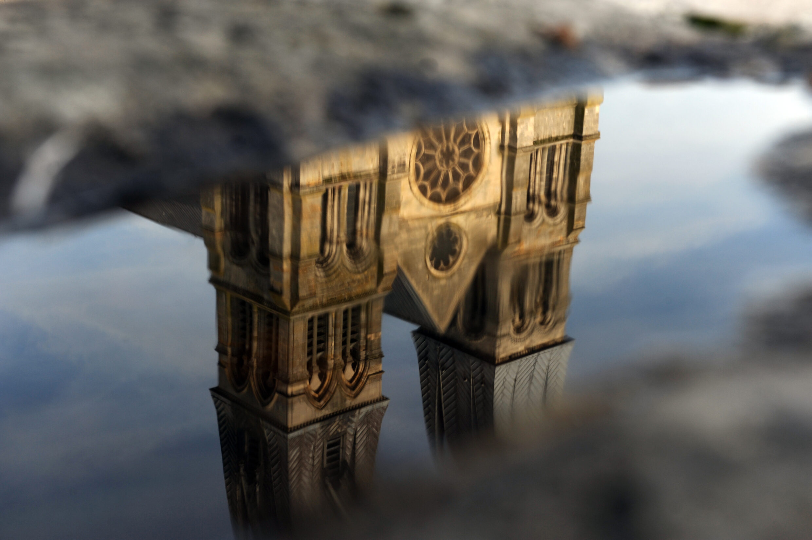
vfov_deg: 23.3
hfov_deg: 34.5
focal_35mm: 58
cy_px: 270
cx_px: 406
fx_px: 1307
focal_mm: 58
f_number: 7.1
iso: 200
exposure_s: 1/250
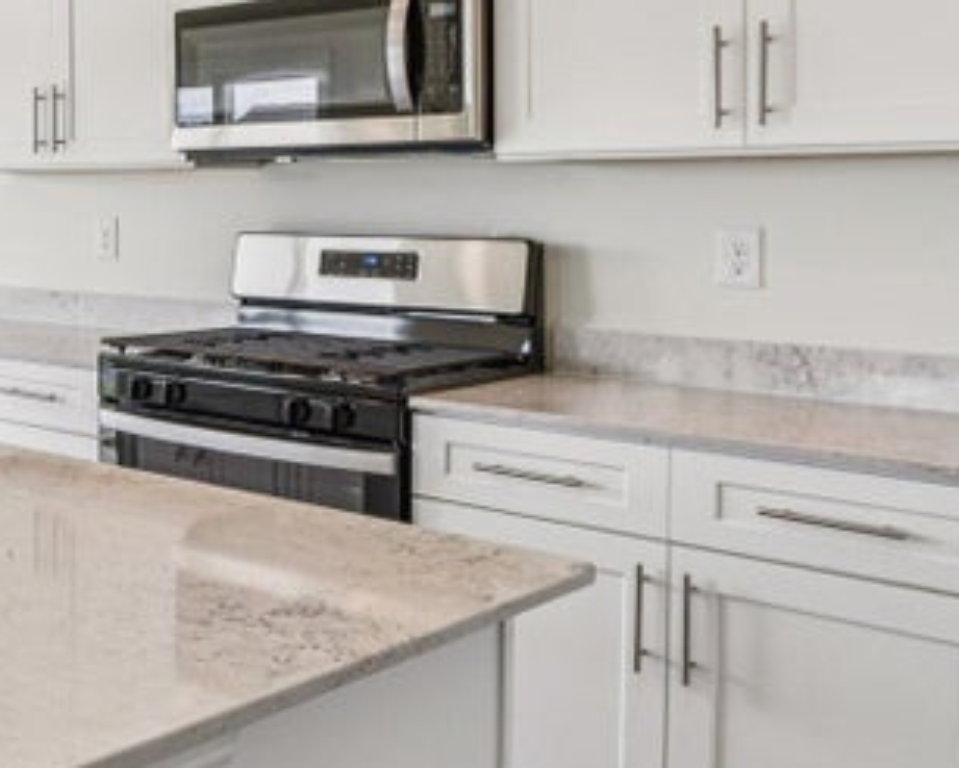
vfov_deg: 33.6
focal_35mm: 44
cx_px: -303
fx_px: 1250
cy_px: 212
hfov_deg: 31.7
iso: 100
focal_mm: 15
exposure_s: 1/40
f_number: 11
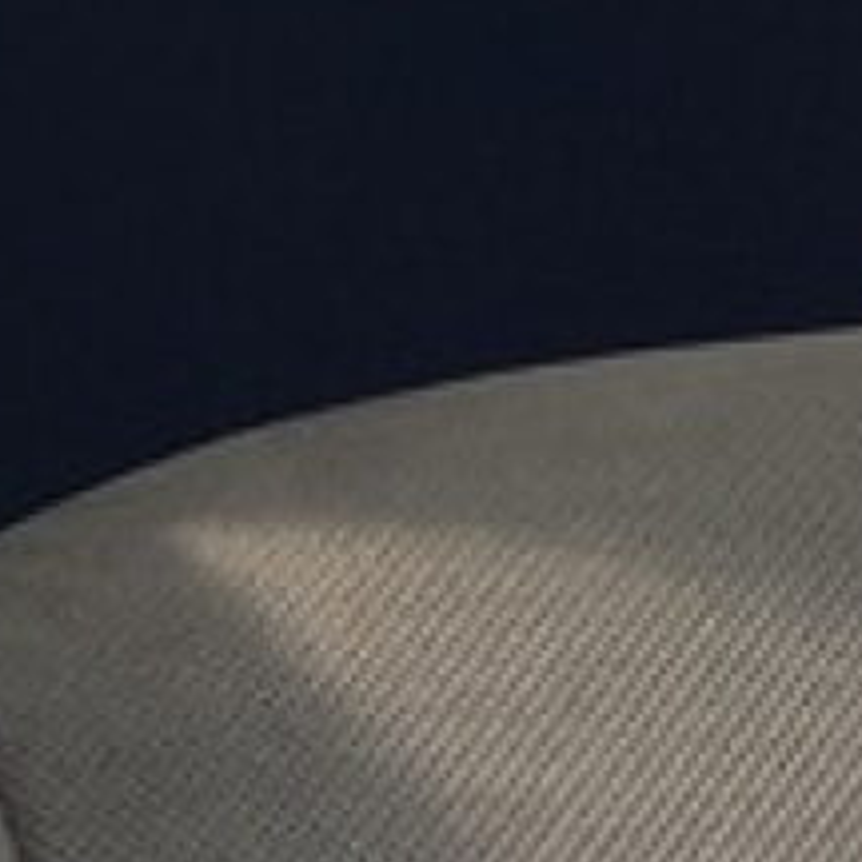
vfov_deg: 8.1
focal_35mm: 213
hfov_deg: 7.6
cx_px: -1217
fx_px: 6001
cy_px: -347
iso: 64
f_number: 1.6
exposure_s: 1/121
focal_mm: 5.1
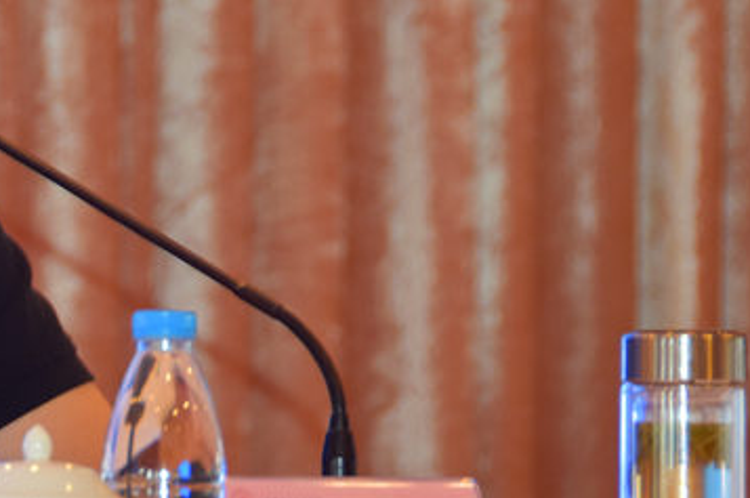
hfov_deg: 3.7
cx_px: -111
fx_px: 11651
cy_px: 227
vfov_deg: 2.4
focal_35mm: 560
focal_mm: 130
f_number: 5.6
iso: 1000
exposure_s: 1/60
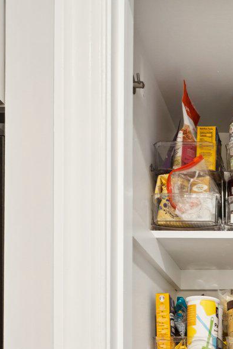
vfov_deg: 34.2
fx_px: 456
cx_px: 298
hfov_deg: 25.0
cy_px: 413
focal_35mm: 47
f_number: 8
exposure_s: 1/3.33
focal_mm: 12
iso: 250
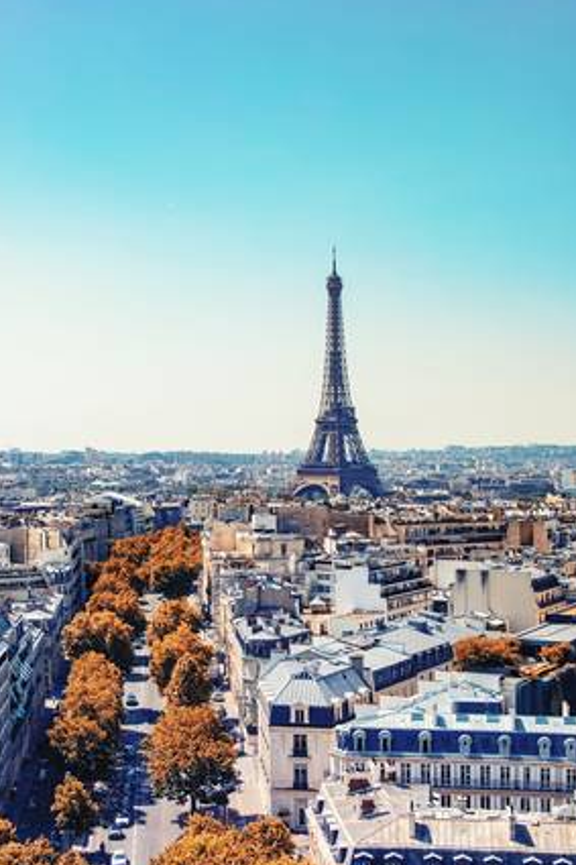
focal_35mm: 57
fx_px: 1369
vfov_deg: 35.0
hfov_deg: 23.7
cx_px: 227
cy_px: 503
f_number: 8
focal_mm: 44
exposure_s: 1/250
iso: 64
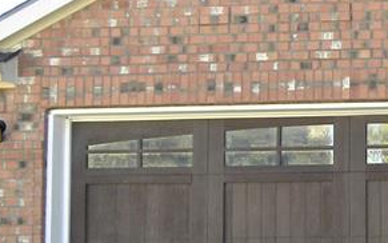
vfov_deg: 10.6
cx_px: 620
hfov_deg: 15.4
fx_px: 1301
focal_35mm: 123
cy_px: 182
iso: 64
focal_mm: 5.9
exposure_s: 1/117
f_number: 3.5
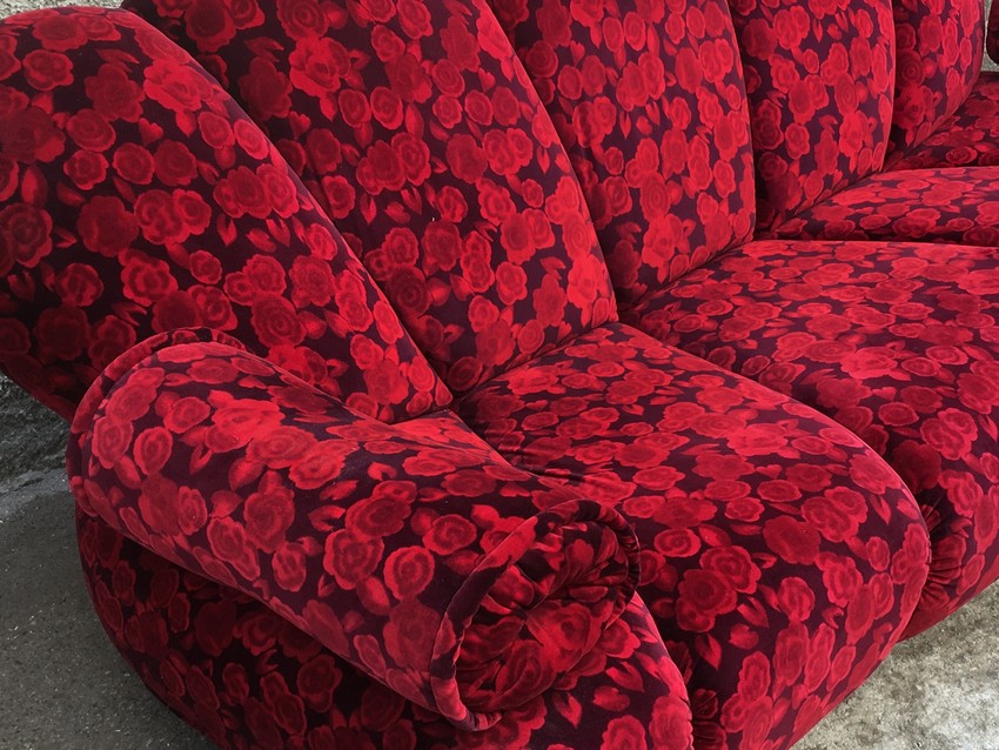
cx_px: 500
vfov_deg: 48.2
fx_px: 837
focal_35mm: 29
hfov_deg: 61.6
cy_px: 375
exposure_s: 1/153
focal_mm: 4.15
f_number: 2.2
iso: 25
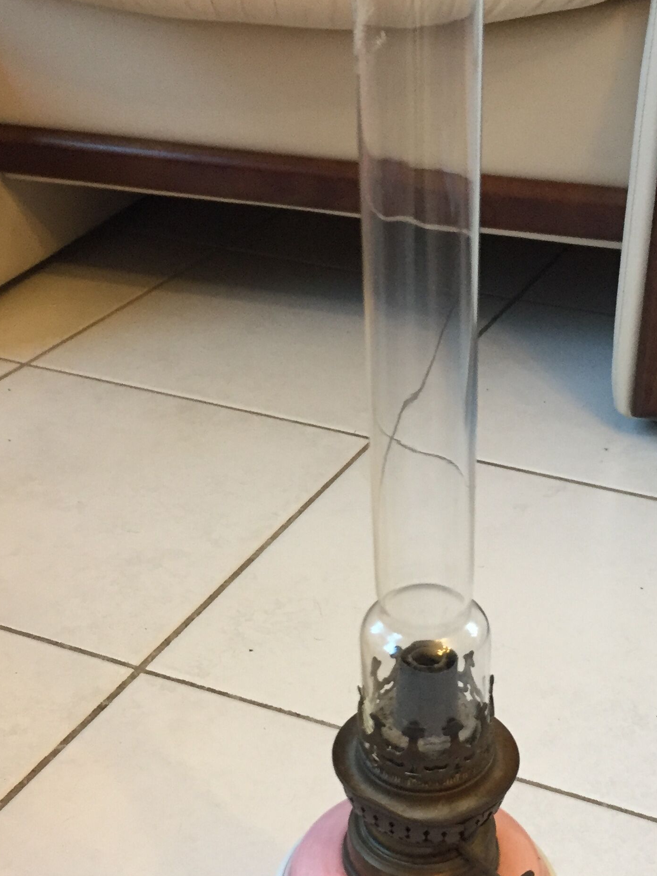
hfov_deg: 28.4
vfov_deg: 37.2
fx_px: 1291
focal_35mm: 51
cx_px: 415
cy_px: 555
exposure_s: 1/33
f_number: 2.2
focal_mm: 4.15
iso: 200
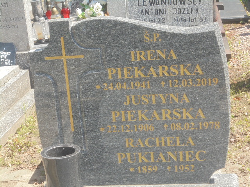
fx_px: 599
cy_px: 94
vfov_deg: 17.8
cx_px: 125
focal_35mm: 83
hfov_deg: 23.6
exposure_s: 1/125
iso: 100
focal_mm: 14.9
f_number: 6.7
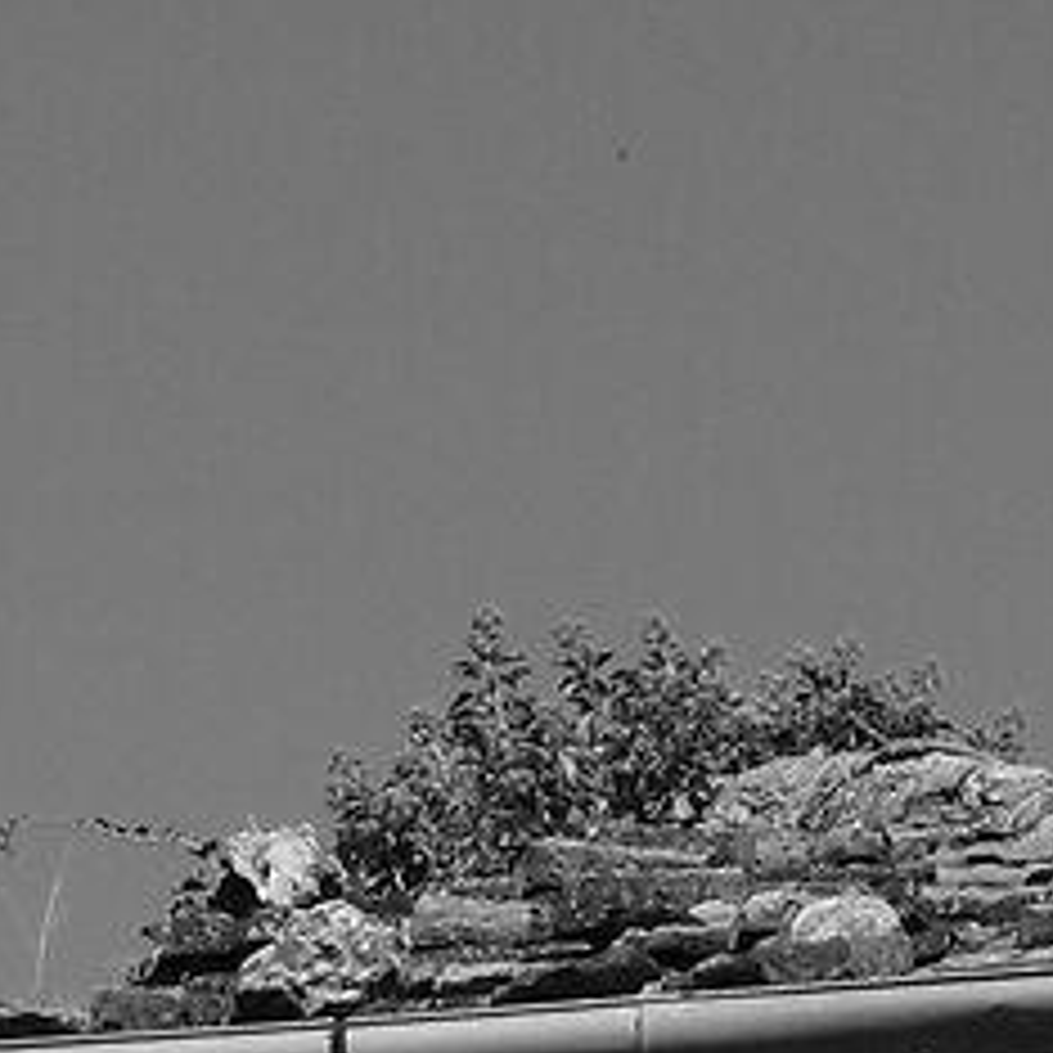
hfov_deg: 2.4
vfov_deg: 2.4
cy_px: 3514
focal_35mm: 733
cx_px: 252
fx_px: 25227
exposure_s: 1/1000
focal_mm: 56
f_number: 8
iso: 500
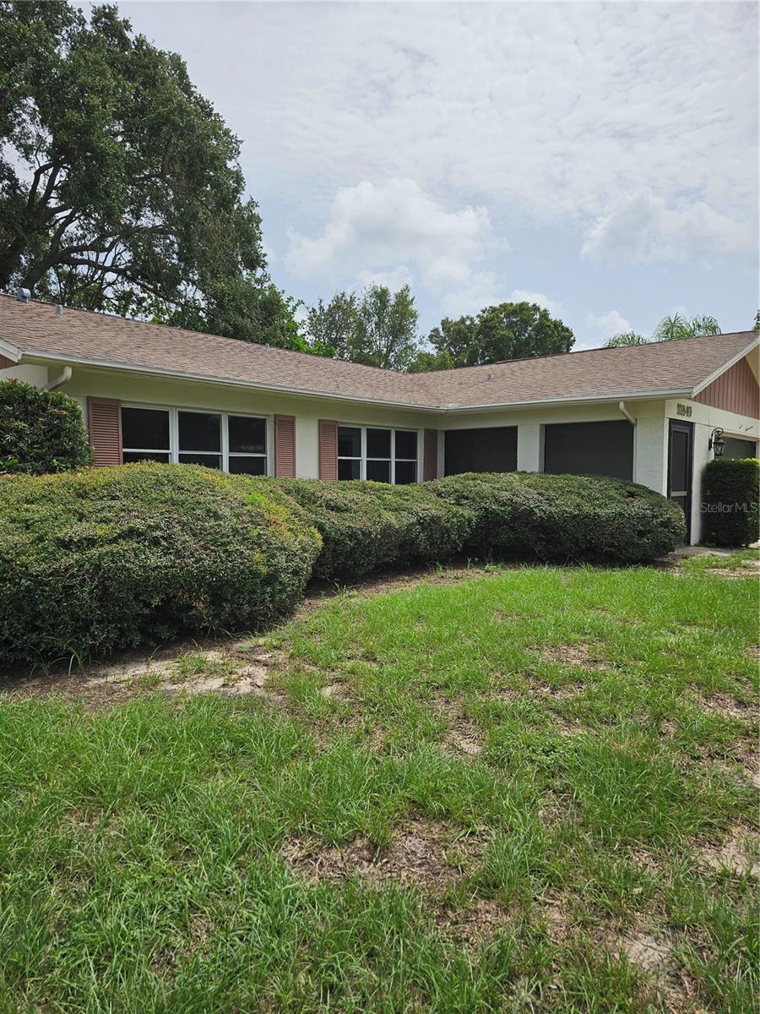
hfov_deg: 58.9
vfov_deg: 73.9
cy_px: 507
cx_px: 380
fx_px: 673
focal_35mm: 23
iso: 12
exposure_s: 1/1588
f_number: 1.7
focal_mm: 6.3
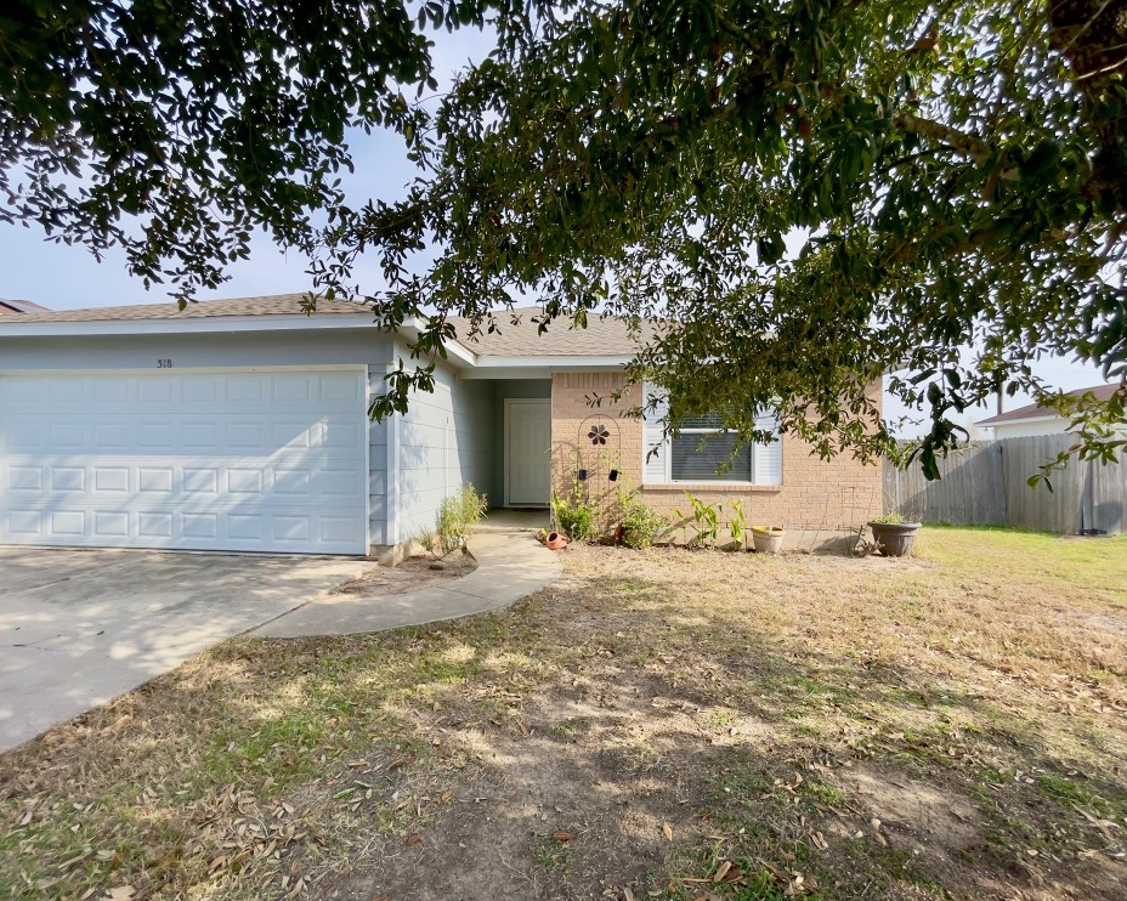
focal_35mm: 14
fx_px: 467
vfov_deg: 87.9
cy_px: 464
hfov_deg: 100.7
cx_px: 567
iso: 25
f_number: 2.4
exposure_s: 1/545
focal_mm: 1.54
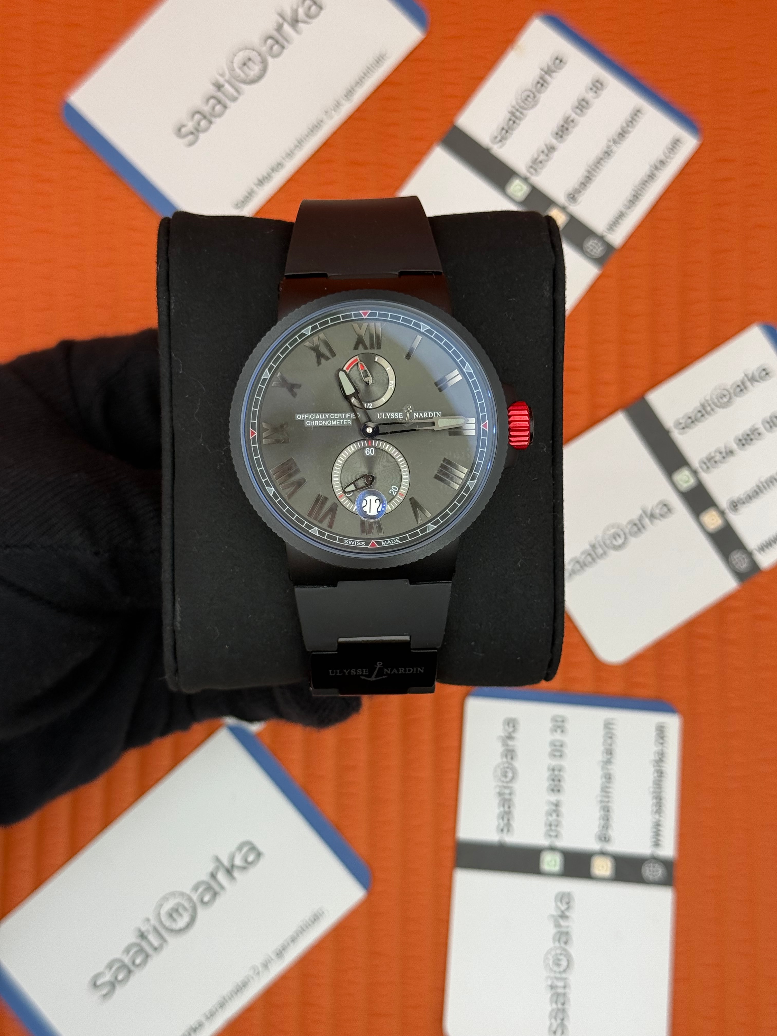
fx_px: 1437
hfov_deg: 30.3
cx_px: 388
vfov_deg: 39.7
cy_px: 518
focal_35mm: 48
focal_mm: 6.76
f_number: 1.78
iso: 64
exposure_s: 1/469
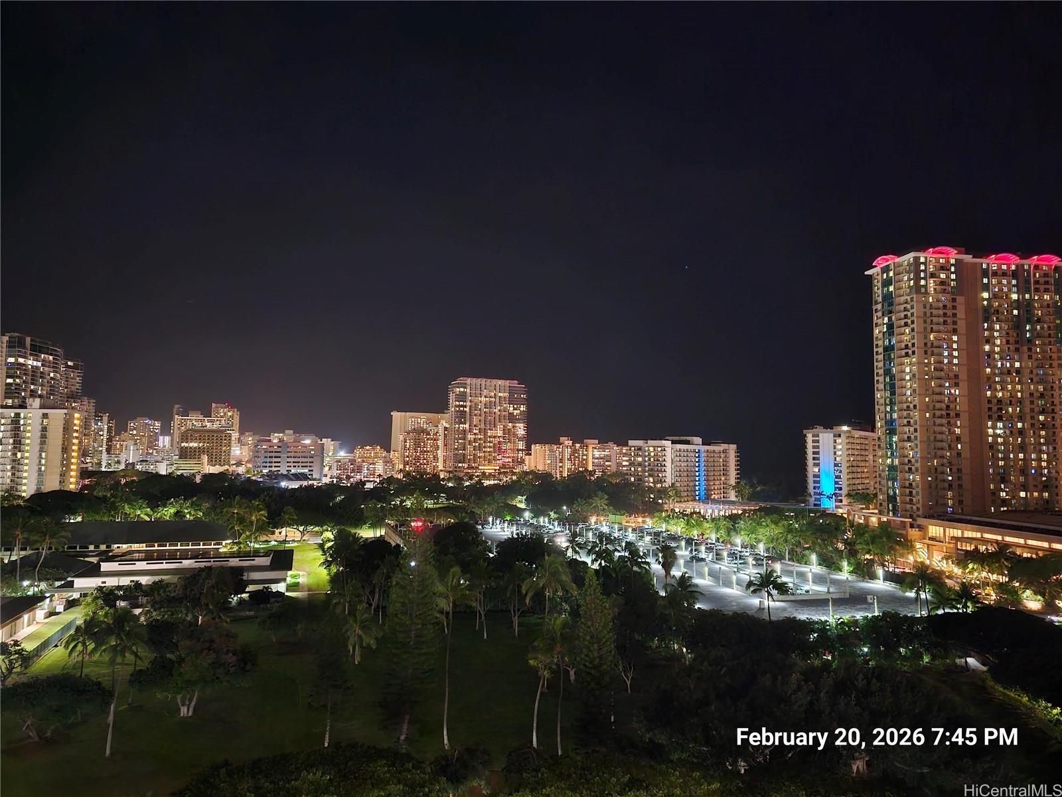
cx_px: 531
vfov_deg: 58.9
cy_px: 398
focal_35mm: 23
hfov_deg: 73.9
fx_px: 706
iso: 1600
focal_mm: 6.3
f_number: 1.7
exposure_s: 1/8
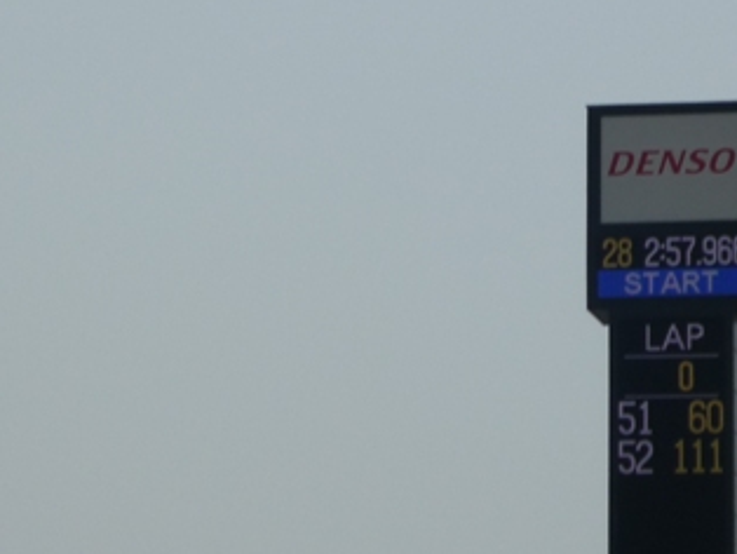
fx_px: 4858
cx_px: 493
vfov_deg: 6.5
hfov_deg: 8.7
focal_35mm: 228
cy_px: 261
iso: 100
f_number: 14
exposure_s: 1/200
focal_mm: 16.5
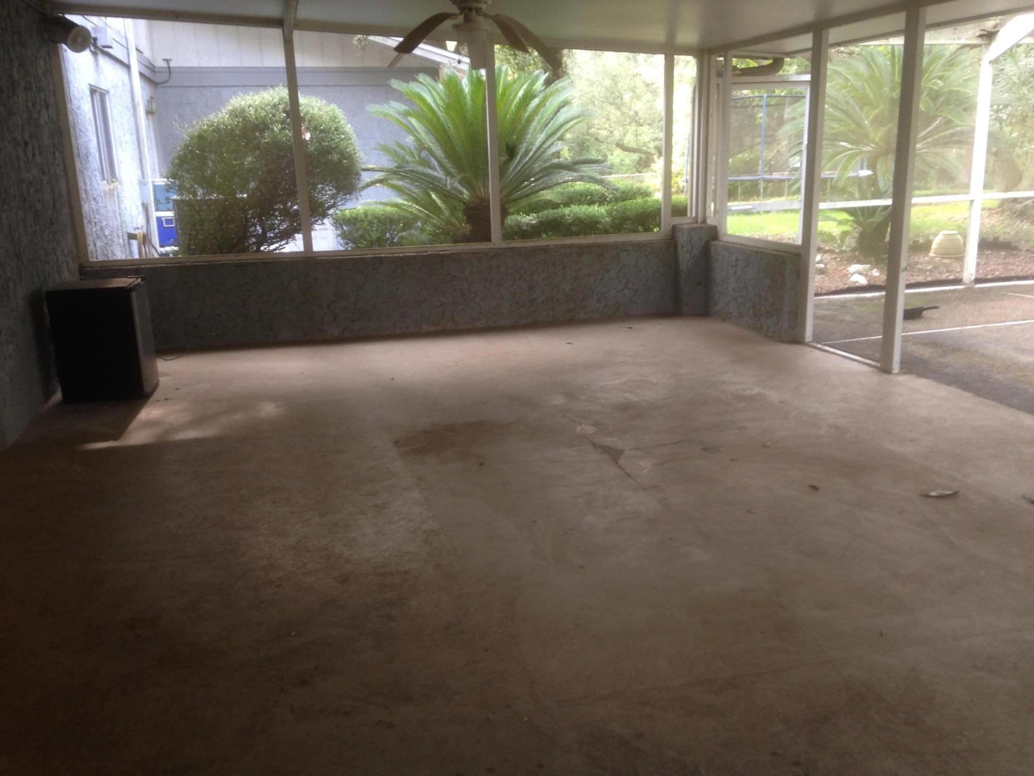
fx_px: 986
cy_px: 388
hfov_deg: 55.4
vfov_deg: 42.9
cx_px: 517
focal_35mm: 33
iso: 80
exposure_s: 1/20
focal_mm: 4.12
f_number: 2.4
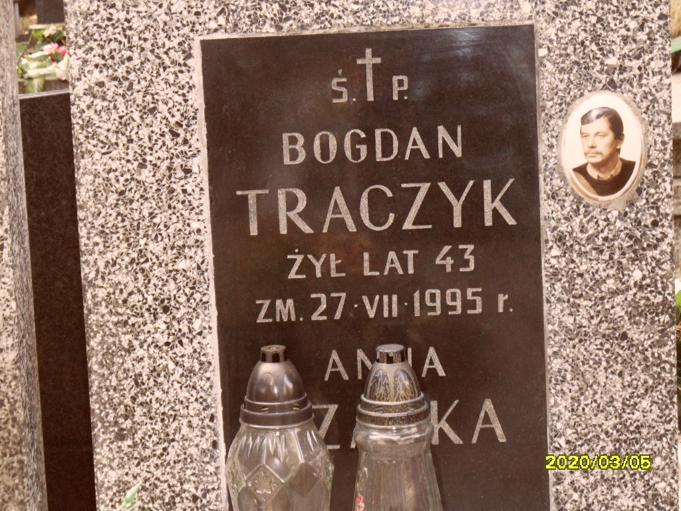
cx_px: 340
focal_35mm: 120
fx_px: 2361
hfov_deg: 16.4
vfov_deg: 12.3
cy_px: 256
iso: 200
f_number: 4.4
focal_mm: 20
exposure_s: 1/60
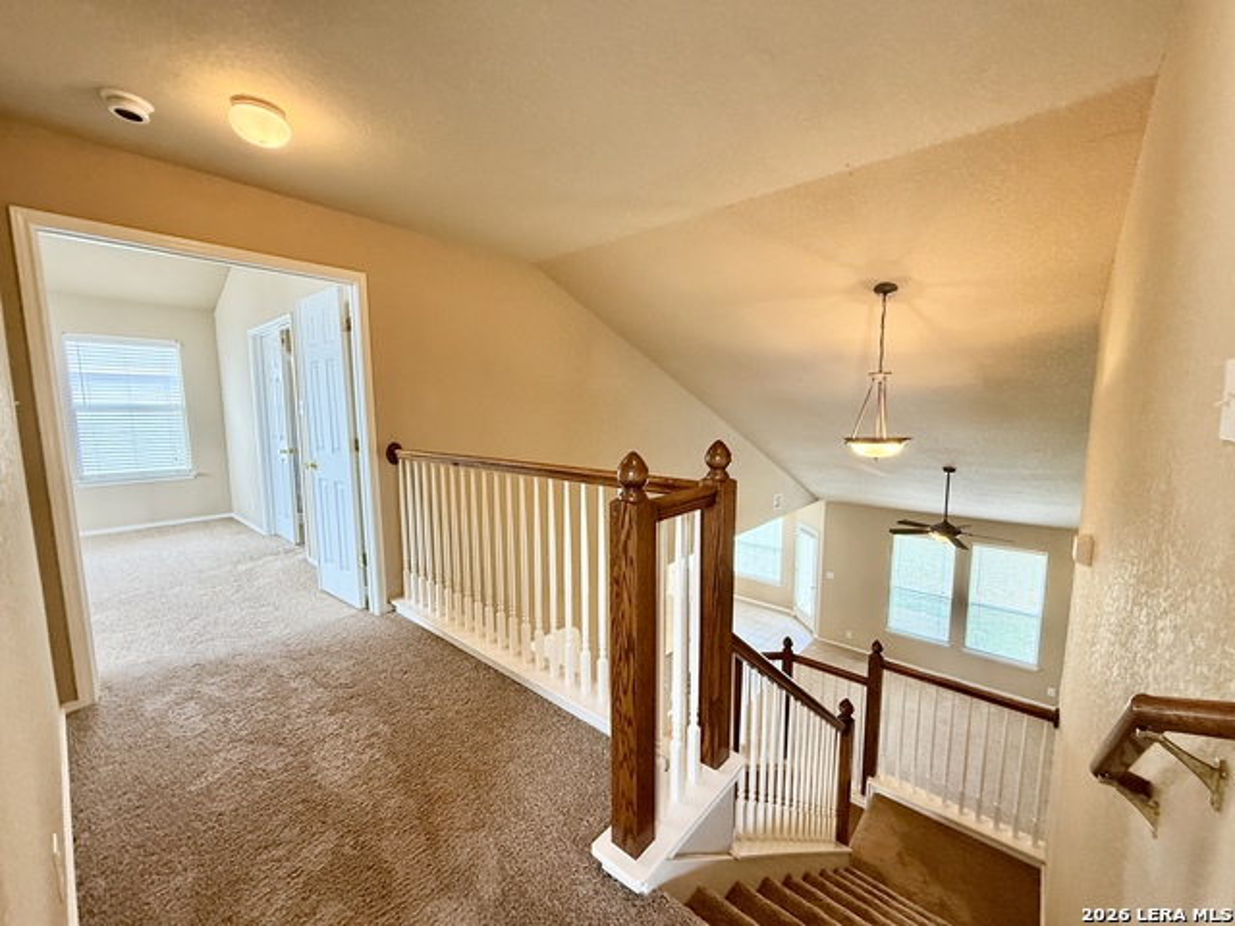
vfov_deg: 85.7
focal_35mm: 14
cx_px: 618
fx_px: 499
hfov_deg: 102.1
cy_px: 463
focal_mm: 2.22
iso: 400
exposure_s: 1/60
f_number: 2.2
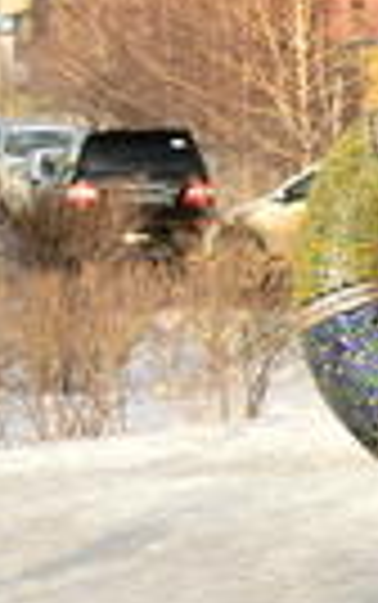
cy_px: 306
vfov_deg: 8.4
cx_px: 1836
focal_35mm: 248
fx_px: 4084
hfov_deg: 4.6
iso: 100
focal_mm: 25
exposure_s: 1/200
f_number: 9
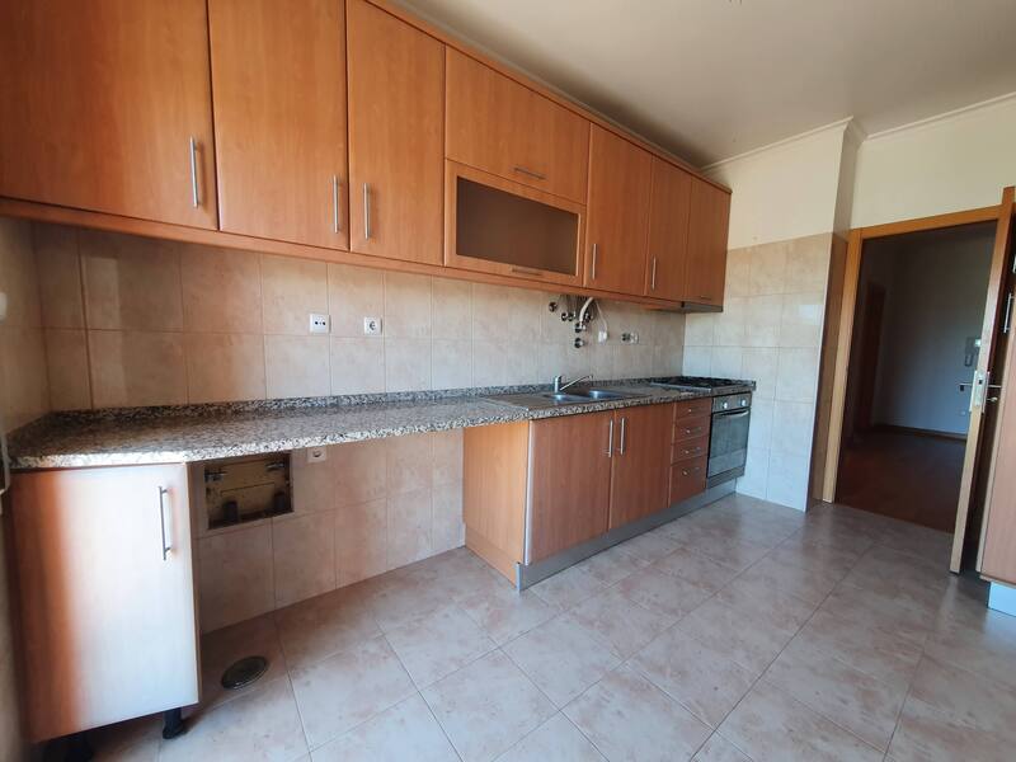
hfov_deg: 106.2
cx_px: 508
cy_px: 381
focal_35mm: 13
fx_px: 382
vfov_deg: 89.9
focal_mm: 1.8
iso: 80
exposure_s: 1/50
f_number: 2.2
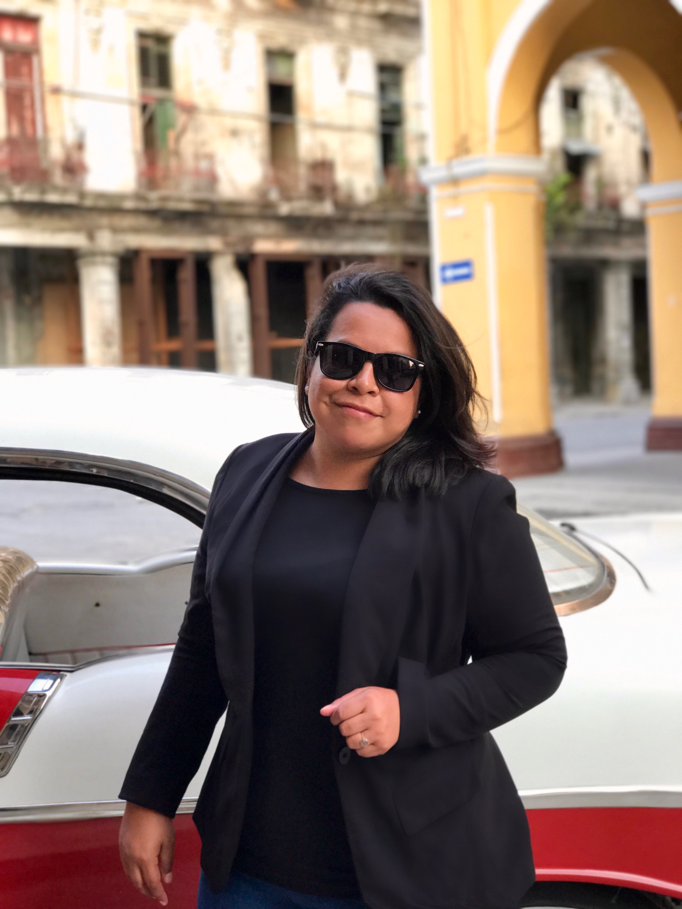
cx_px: 341
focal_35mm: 57
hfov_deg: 25.7
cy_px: 454
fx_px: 1497
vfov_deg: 33.8
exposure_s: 1/60
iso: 64
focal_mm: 6.6
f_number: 2.8
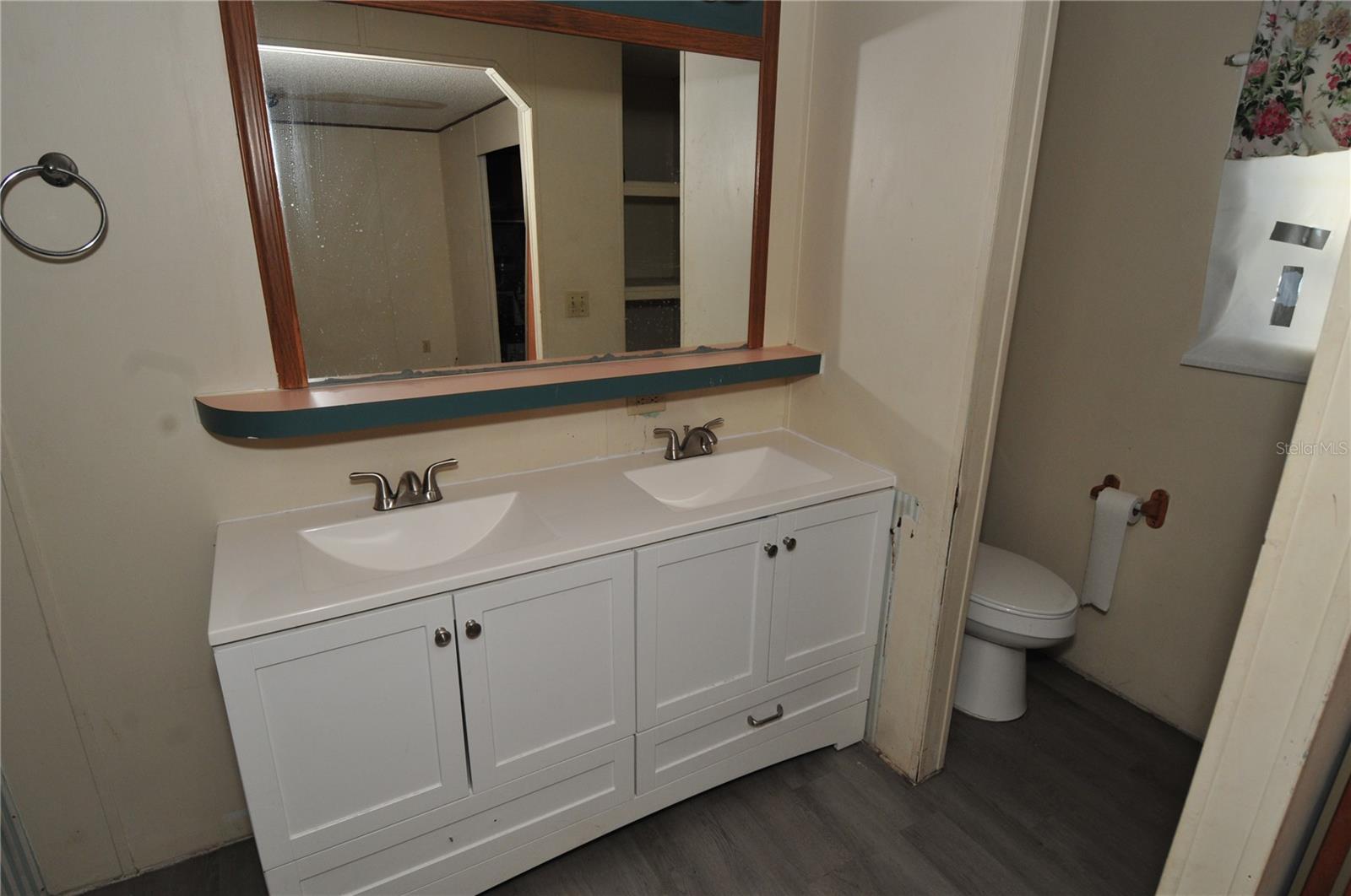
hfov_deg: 90.1
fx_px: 675
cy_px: 448
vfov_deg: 67.2
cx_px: 676
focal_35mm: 18
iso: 400
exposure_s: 1/60
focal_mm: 12
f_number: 8
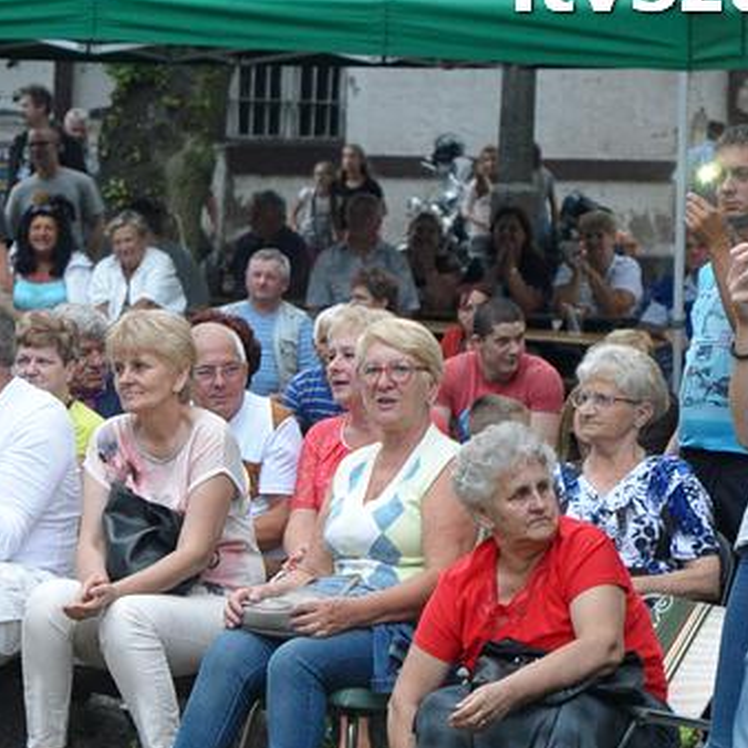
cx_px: 175
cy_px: 503
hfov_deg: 7.8
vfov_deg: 7.8
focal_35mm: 224
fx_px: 5476
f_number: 4.5
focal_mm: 70
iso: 1600
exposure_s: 1/100
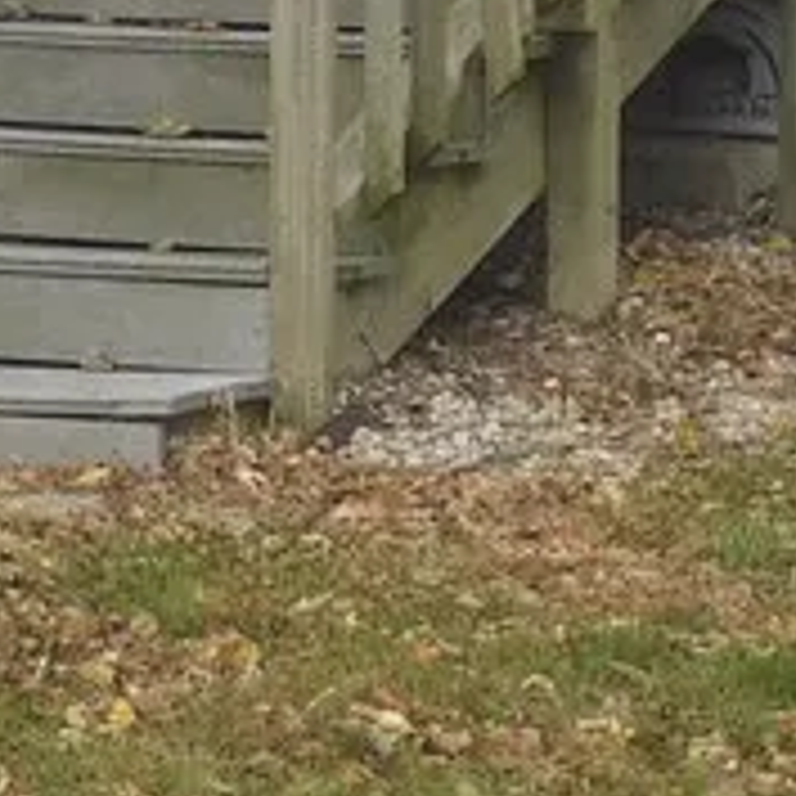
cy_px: -751
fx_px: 7467
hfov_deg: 5.9
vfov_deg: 6.0
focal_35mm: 287
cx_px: -841
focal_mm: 7.1
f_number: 3.6
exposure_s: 1/80
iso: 125
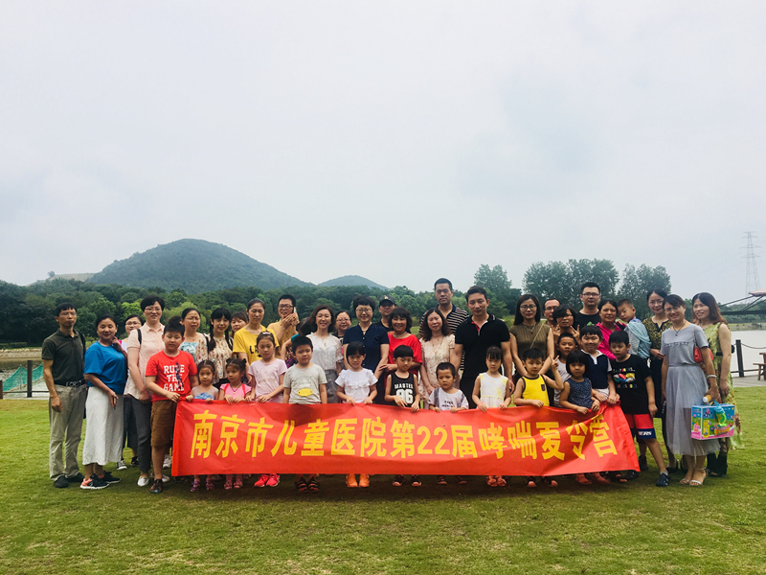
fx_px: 642
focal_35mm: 29
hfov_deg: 61.7
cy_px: 288
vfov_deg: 48.2
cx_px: 383
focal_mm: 4.15
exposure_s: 1/1603
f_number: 2.2
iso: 25
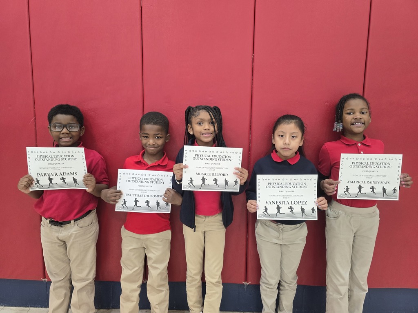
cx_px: 209
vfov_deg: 58.9
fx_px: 278
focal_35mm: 23
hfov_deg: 73.9
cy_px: 156
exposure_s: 1/120
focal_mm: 6.3
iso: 320
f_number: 1.7
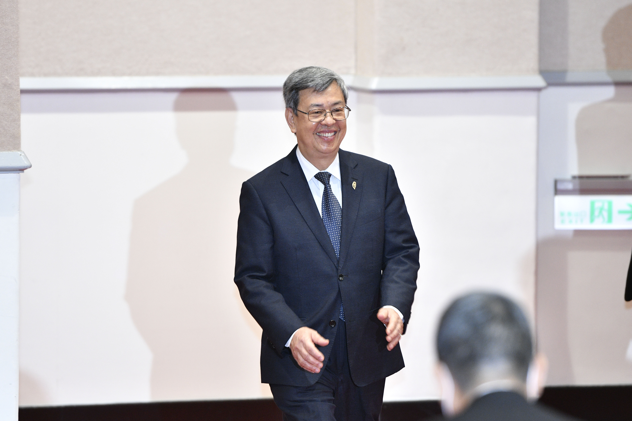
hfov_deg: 6.9
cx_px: 316
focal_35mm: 300
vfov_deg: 4.6
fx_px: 5264
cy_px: 210
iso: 1600
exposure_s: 1/180
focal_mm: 200
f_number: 4
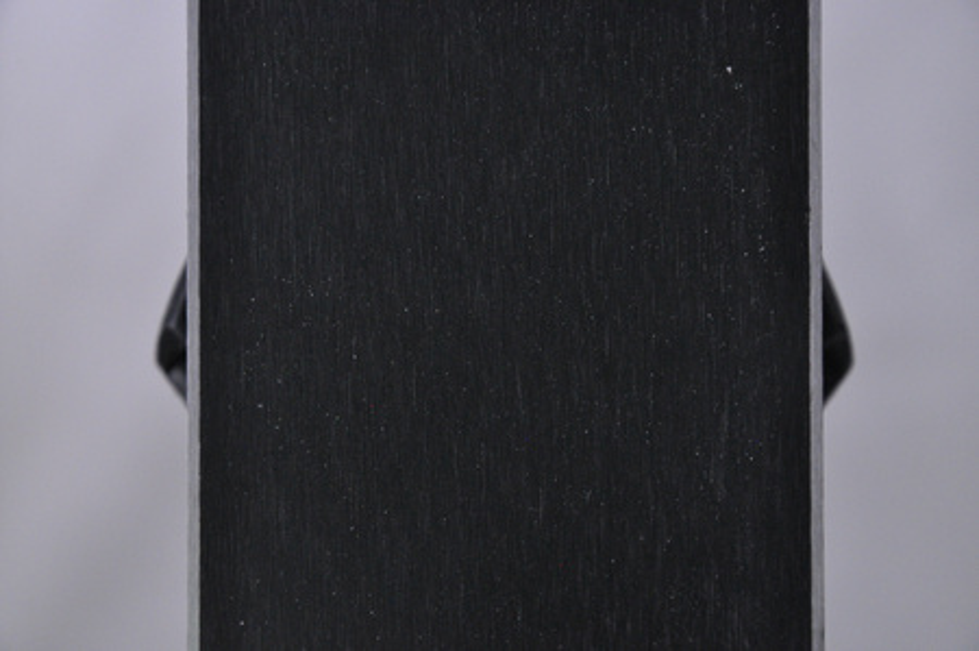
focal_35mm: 158
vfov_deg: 8.7
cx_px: 490
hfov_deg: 13.1
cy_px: 326
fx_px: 4278
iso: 3200
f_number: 9.5
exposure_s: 1/125
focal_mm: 105
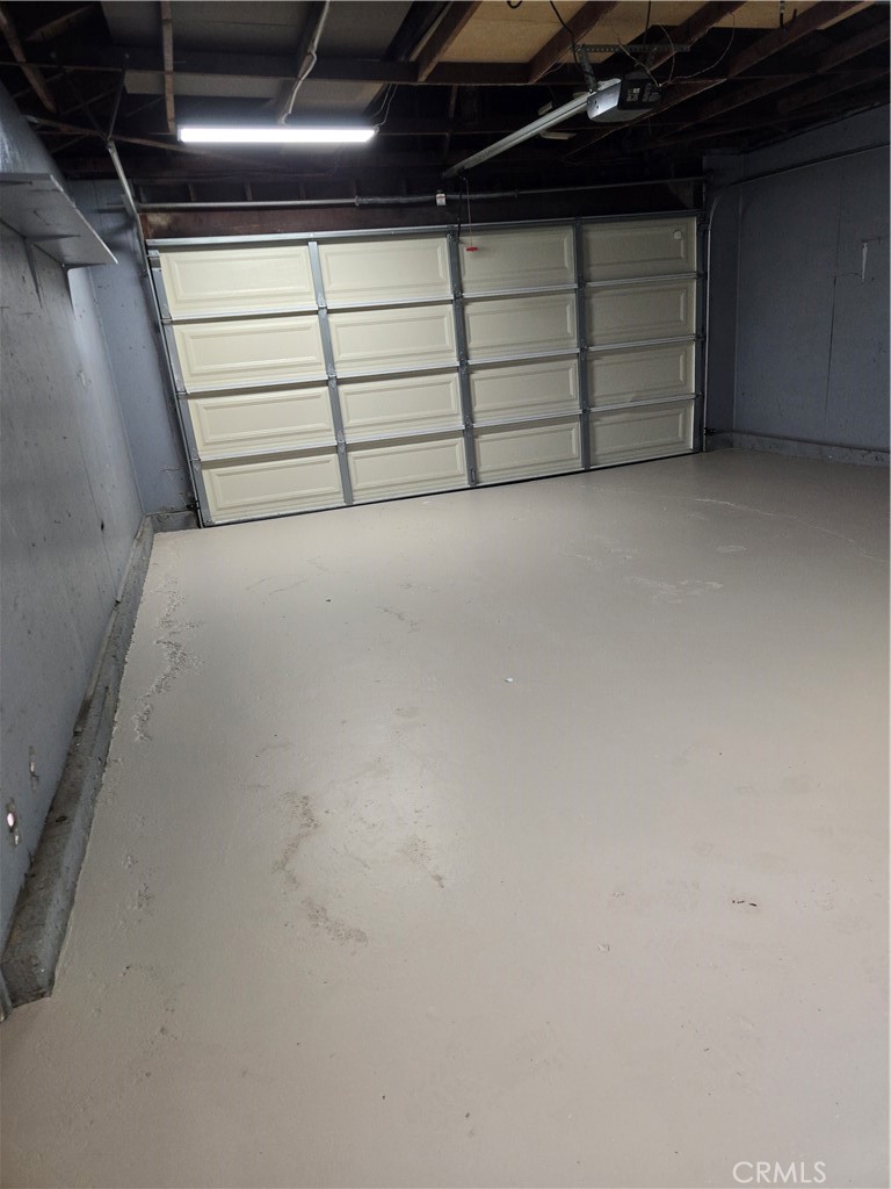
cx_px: 446
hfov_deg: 58.9
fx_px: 789
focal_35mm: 23
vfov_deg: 73.9
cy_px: 594
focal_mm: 5.4
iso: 100
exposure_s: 1/40
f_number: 1.8
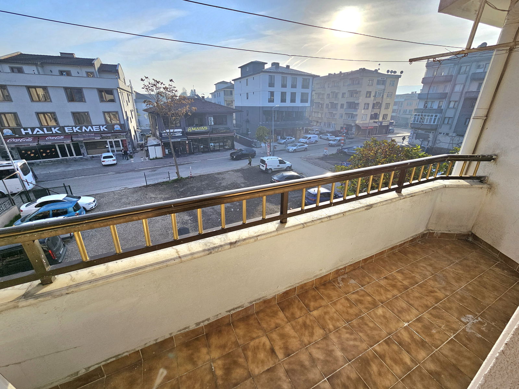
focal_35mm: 13
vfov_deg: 89.9
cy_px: 194
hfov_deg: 106.2
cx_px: 260
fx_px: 195
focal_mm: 2.2
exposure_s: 1/2000
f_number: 2.2
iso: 50
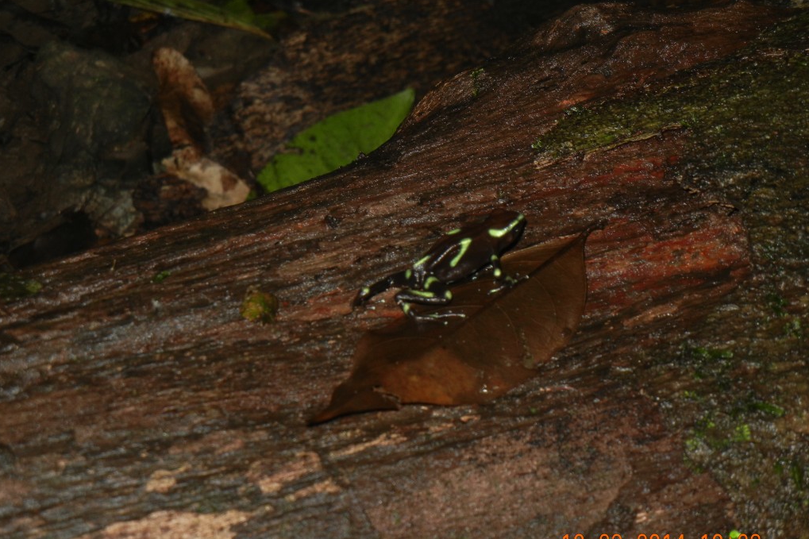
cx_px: 404
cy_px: 302
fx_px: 3123
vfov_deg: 9.9
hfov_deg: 14.8
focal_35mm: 139
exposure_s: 1/60
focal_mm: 24
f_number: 4.6
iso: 200
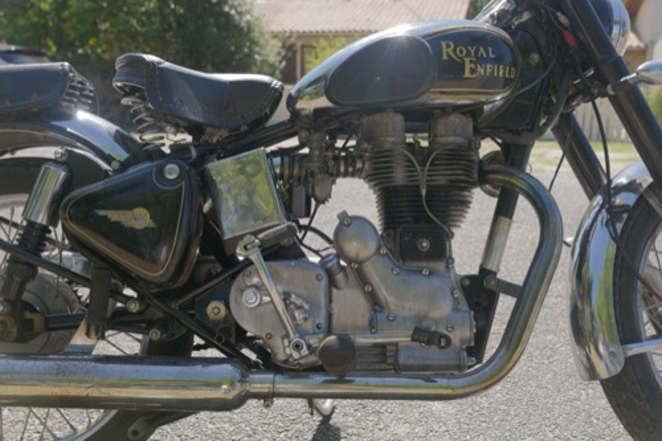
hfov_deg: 51.9
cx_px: 331
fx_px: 680
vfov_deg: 35.9
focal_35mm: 37
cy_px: 220
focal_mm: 37
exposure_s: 1/125
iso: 200
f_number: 5.6
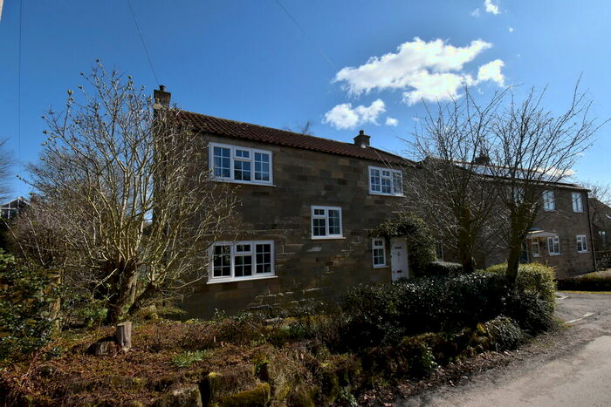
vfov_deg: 77.4
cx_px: 306
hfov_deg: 100.4
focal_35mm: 15
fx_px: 255
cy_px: 204
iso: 800
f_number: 8
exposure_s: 1/3200
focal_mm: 10
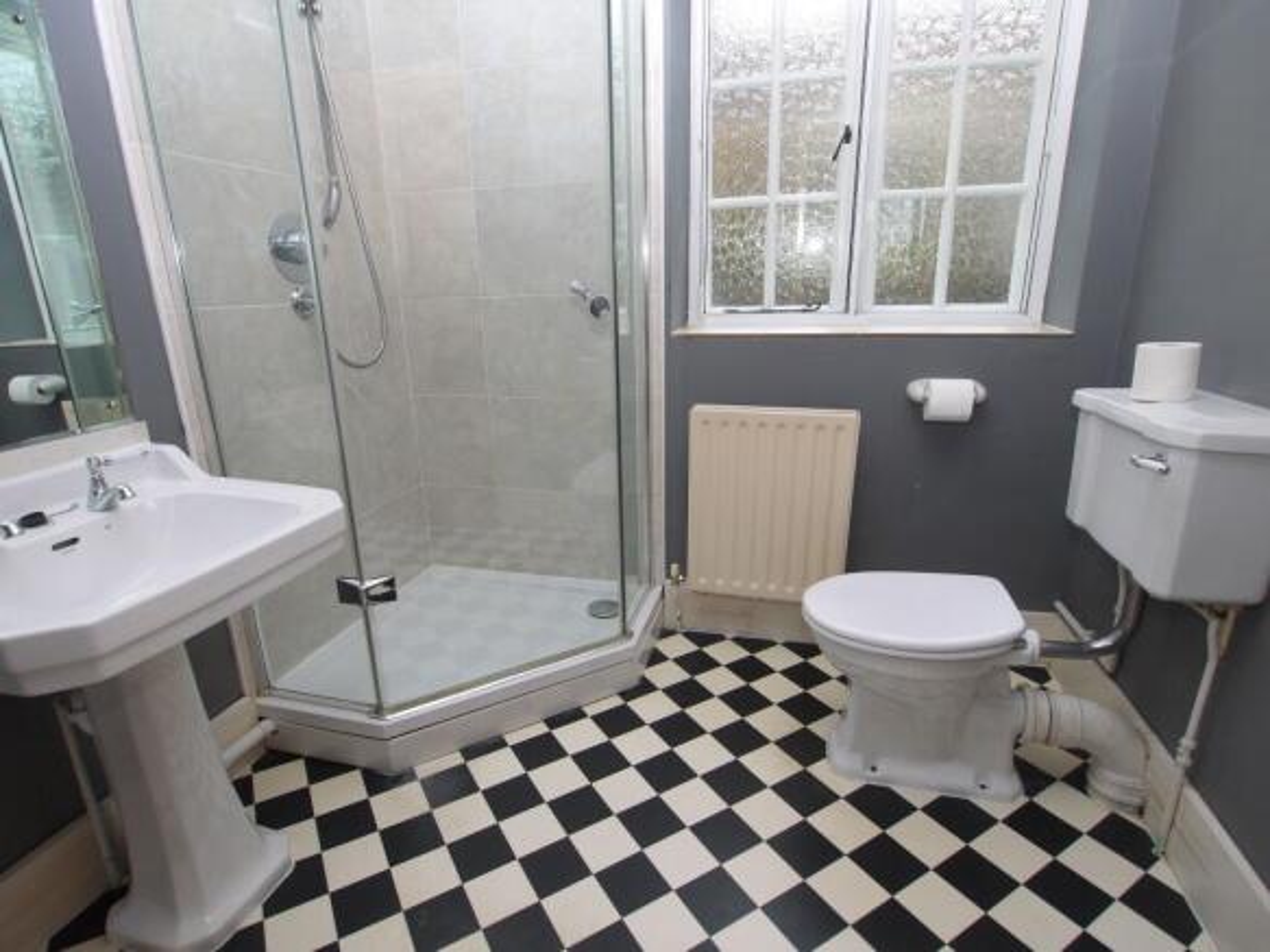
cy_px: 476
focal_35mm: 18
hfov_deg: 87.8
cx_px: 635
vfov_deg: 71.6
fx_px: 660
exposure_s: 1/60
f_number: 4
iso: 100
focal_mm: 9
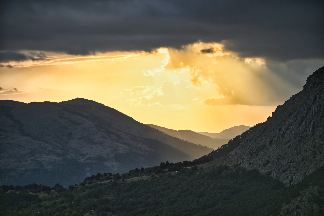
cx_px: 162
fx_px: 1260
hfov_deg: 14.7
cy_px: 108
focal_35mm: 140
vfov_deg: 9.8
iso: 100
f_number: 2.8
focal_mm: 140
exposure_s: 1/1250
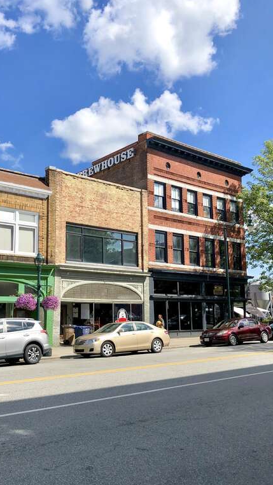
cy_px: 253
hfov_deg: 36.1
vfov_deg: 61.0
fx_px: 412
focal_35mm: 32
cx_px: 83
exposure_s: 1/2525
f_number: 1.8
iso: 20
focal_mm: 3.99
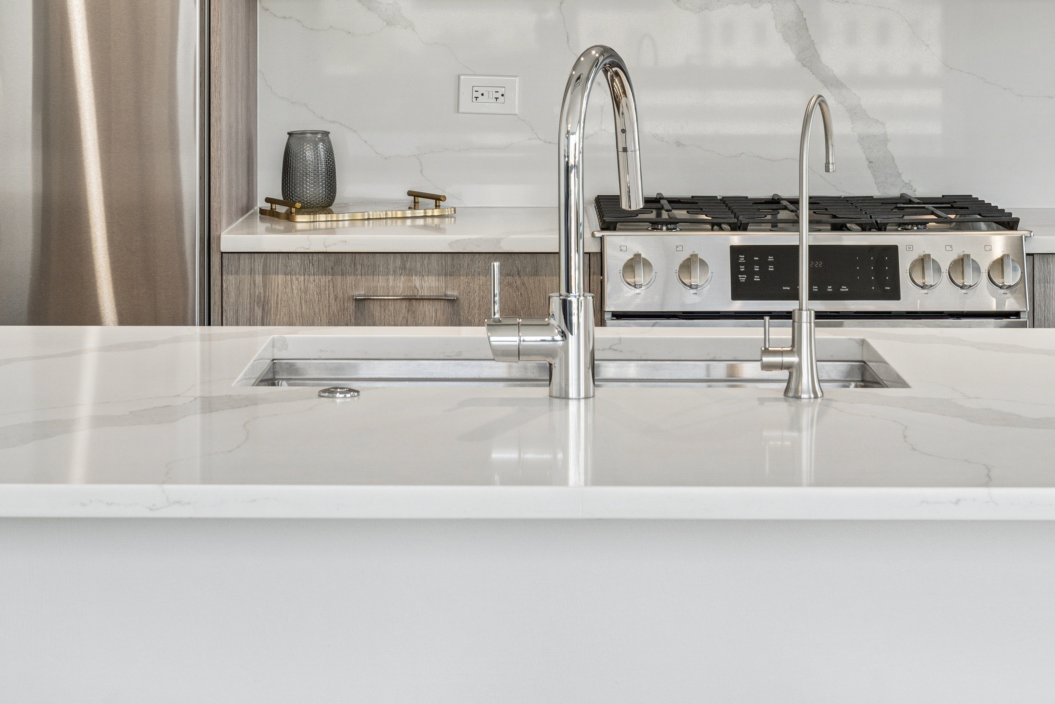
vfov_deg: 16.0
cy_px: 46
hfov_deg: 24.2
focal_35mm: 84
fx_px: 2462
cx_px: 504
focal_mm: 30
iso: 320
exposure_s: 1/40
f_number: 9
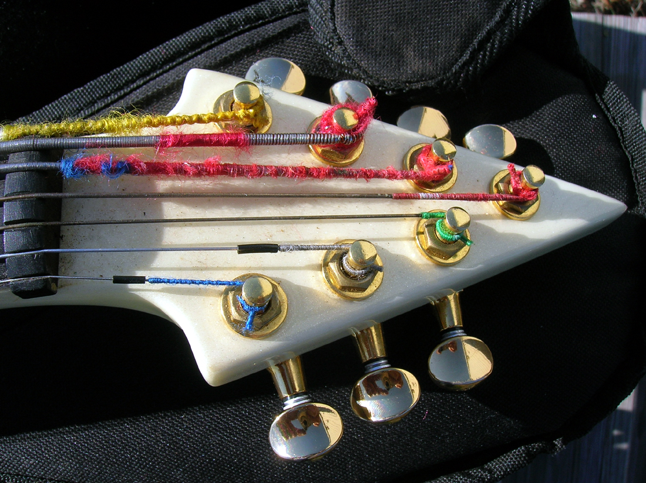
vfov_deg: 41.7
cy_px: 242
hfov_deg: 54.0
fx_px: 634
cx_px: 323
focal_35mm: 34
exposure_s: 1/364
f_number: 4.9
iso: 50
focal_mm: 5.7
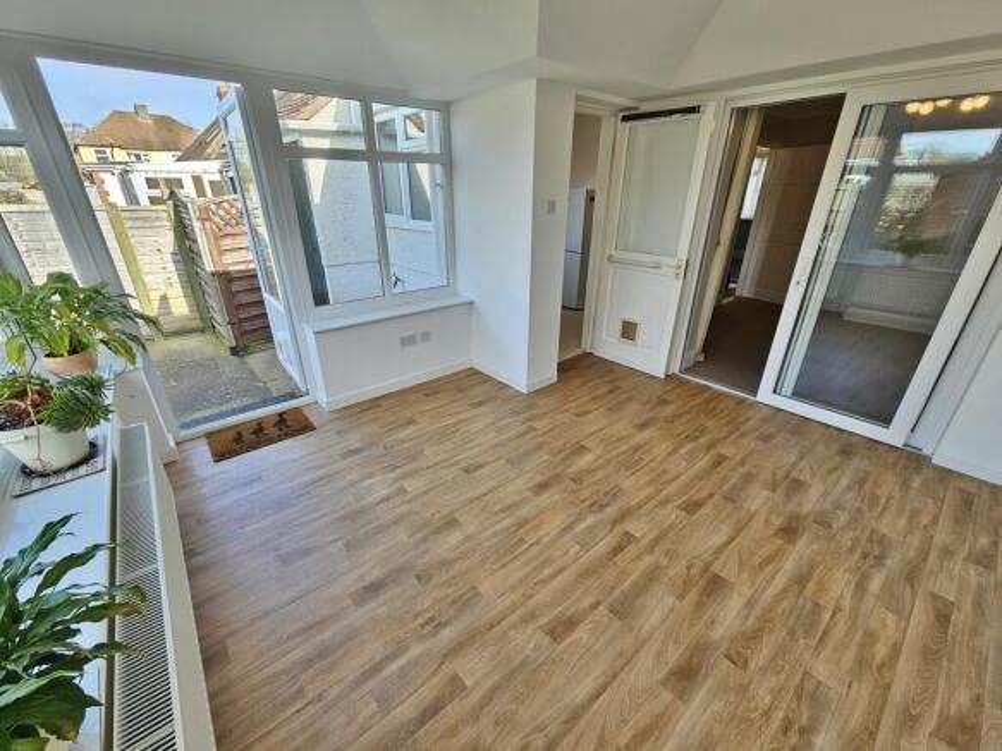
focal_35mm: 13
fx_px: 376
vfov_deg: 89.9
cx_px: 501
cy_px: 376
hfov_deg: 106.2
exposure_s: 1/131
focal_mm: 2.2
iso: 50
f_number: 2.2
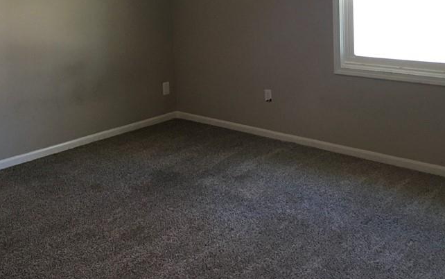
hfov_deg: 40.6
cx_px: 152
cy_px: 31
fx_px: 595
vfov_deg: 25.6
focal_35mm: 49
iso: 125
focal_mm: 4.15
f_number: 2.2
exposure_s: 1/30
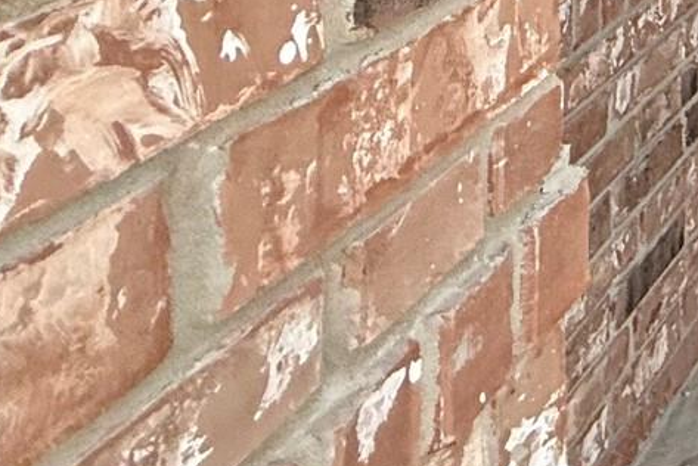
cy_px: -434
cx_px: 1443
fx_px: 1222
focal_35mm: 63
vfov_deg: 16.8
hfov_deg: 18.4
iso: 100
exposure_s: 1/99
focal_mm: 2.22
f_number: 2.2
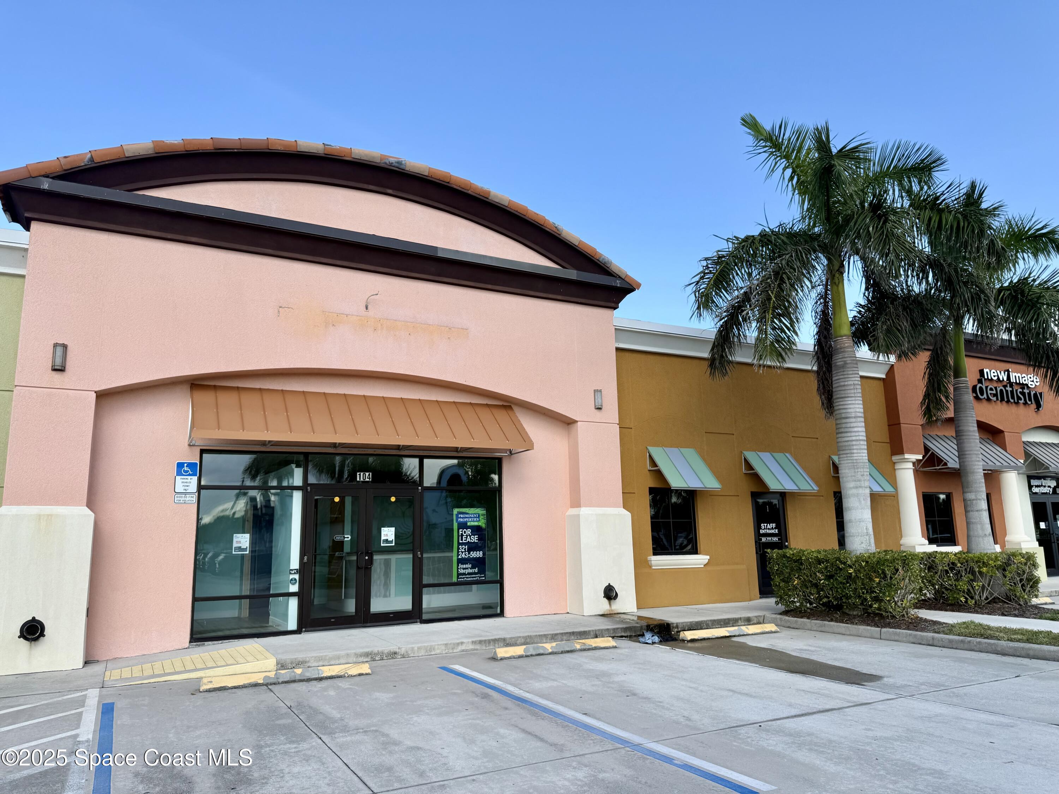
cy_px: 397
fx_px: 734
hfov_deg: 71.6
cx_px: 530
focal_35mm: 24
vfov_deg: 56.8
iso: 80
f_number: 1.78
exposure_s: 1/1522
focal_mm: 6.76
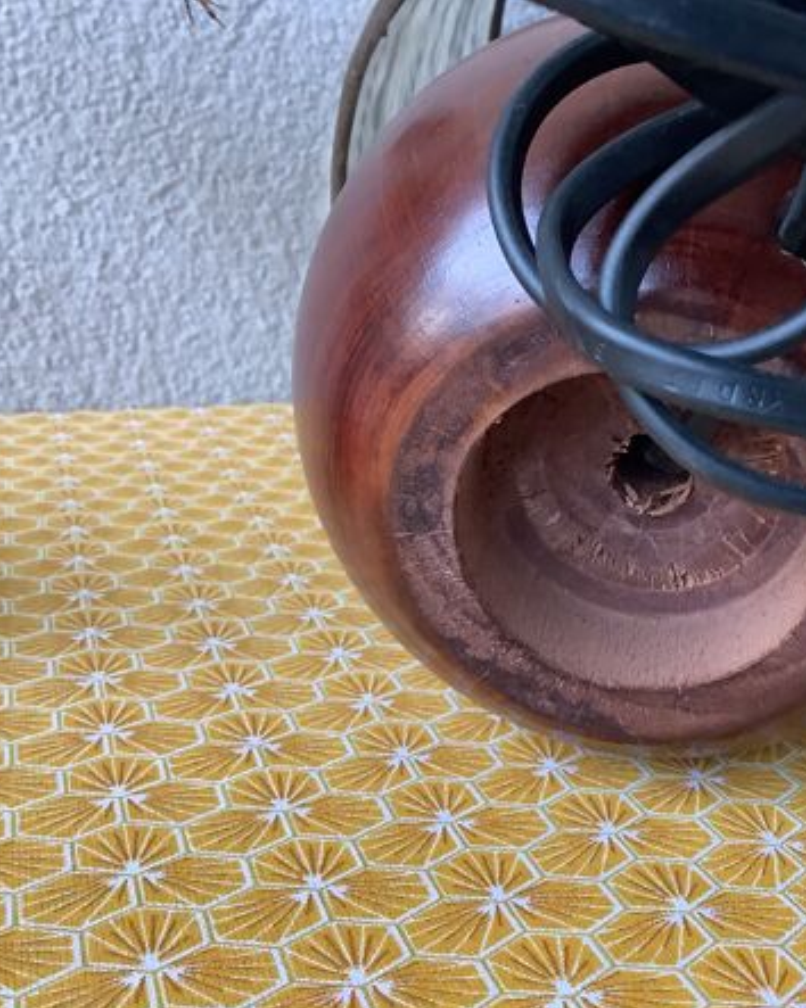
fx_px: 1223
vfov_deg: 44.8
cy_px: 510
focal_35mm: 41
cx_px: 647
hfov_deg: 35.3
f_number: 2.4
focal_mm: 3.3
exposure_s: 1/60
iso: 320
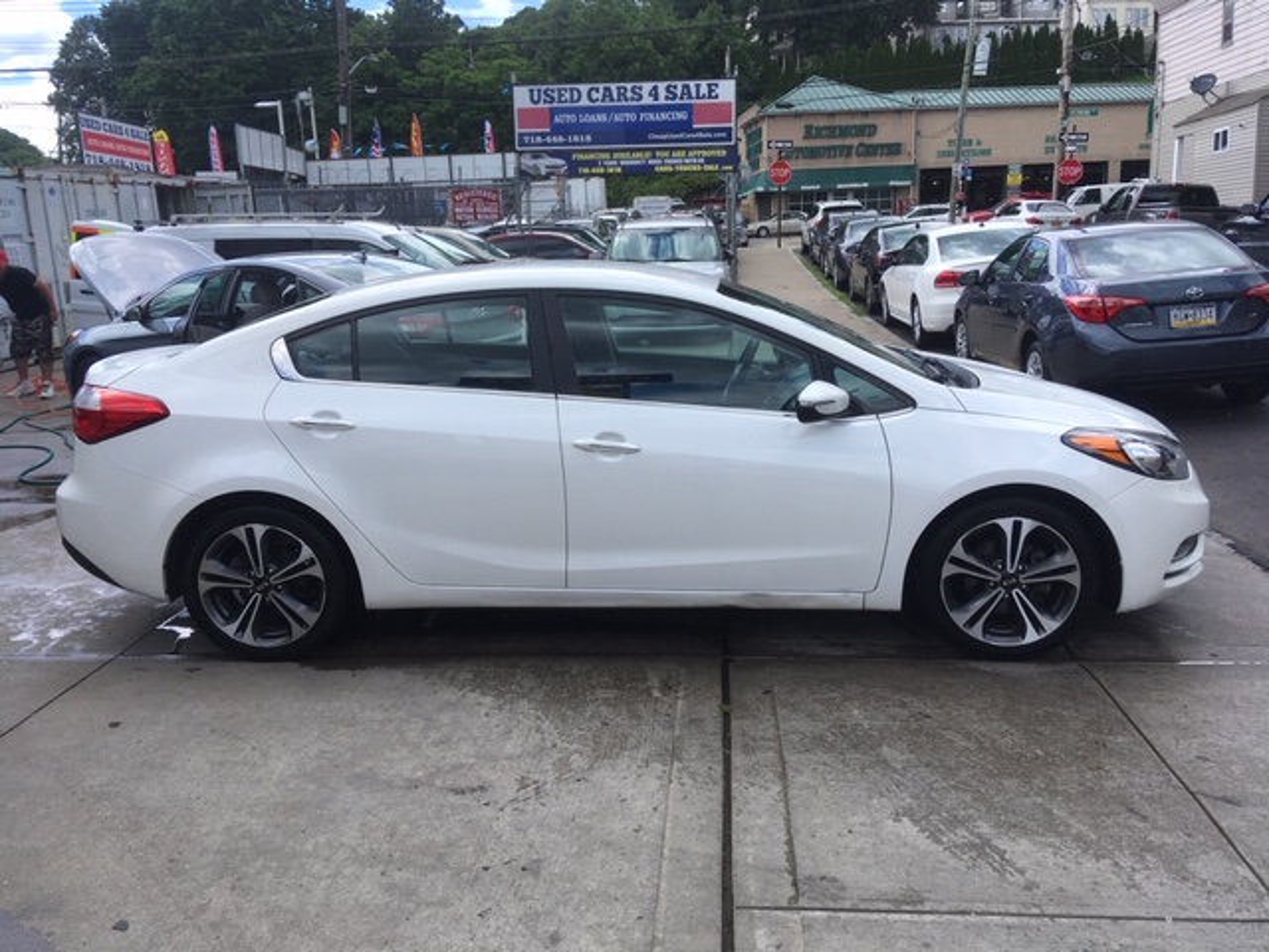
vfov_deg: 48.2
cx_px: 634
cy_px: 476
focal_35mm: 29
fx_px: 1063
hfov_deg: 61.7
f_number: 2.2
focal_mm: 4.15
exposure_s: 1/1012
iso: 25
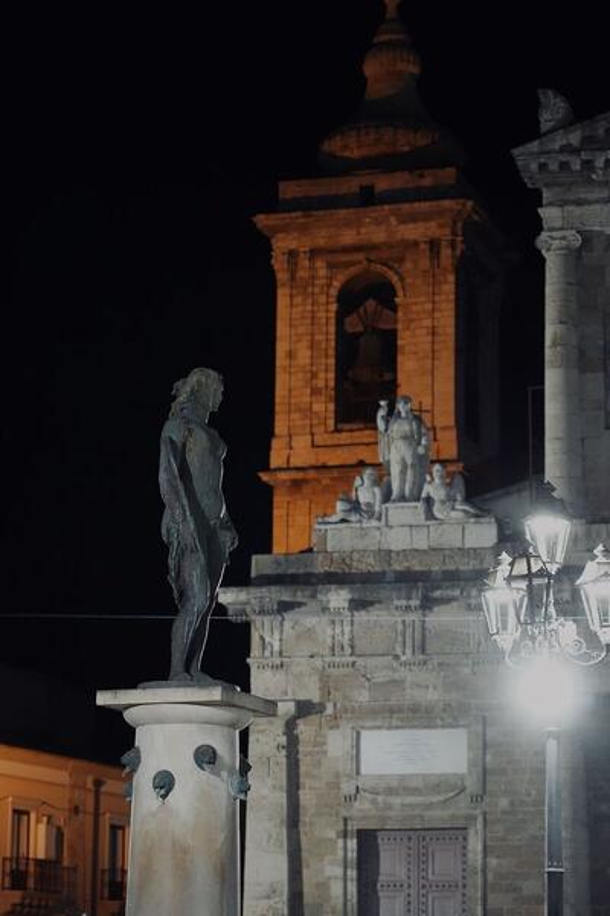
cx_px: 305
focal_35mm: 105
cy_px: 458
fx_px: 2669
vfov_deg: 19.5
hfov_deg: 13.0
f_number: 4
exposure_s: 1/80
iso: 12800
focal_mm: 105
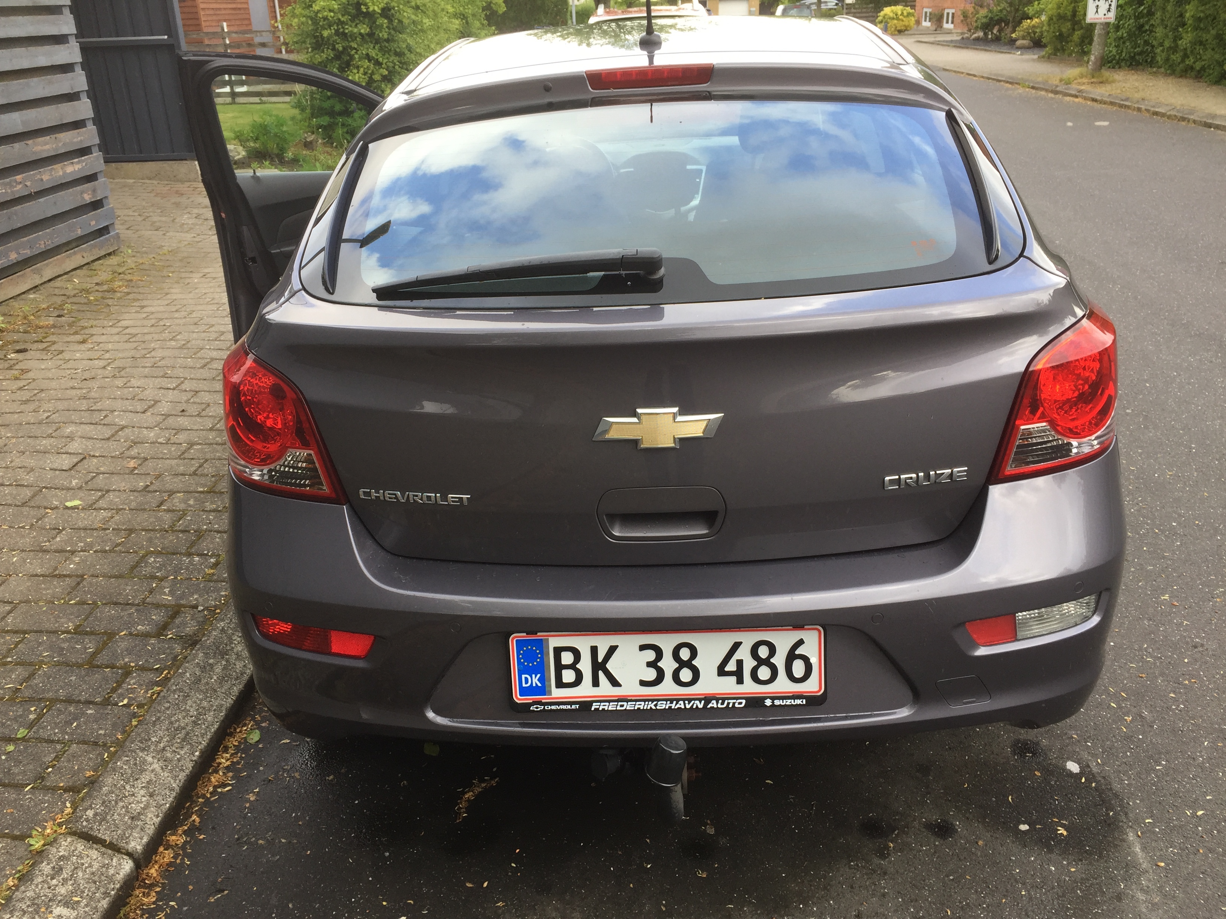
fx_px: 1027
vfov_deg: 48.2
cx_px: 613
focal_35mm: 29
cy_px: 460
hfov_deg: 61.7
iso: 32
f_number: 2.2
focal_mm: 4.15
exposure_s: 1/165
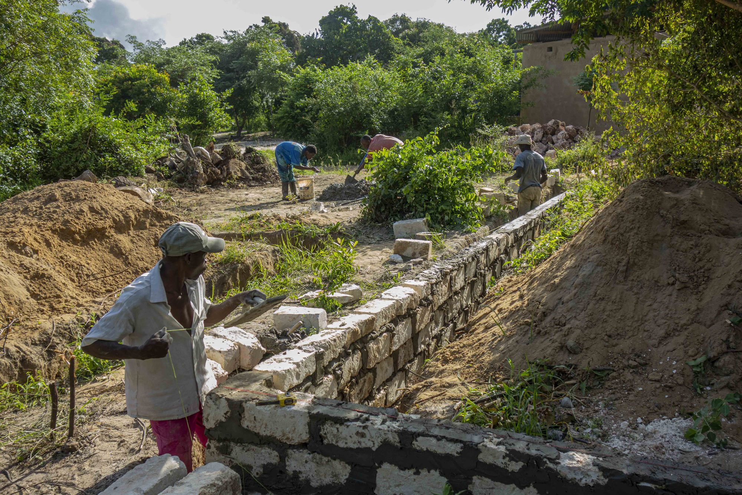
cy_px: 248
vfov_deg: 41.1
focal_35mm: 32
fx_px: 659
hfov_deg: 58.7
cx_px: 371
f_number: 3.5
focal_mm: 11.89
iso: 80
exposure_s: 1/320
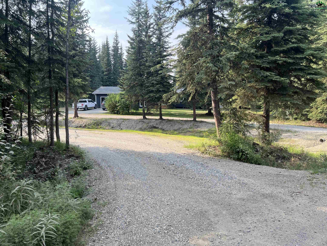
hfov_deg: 67.3
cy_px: 123
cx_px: 164
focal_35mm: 26
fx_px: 246
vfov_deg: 53.1
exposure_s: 1/797
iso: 50
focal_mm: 5.7
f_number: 1.5
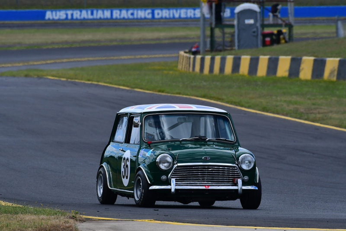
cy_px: 116
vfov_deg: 1.8
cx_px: 173
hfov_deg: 2.7
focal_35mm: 750
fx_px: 7211
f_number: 13
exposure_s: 1/640
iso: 640
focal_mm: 500
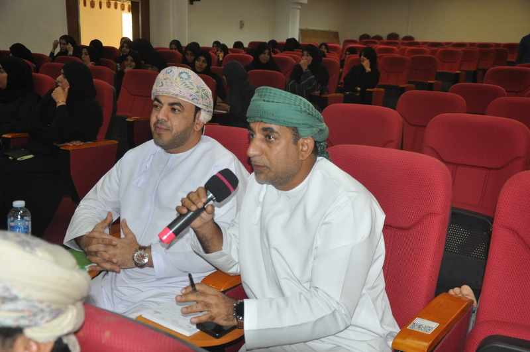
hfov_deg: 46.5
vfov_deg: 31.8
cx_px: 265
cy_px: 176
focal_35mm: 42
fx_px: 617
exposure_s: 1/60
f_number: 4
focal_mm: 28
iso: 800
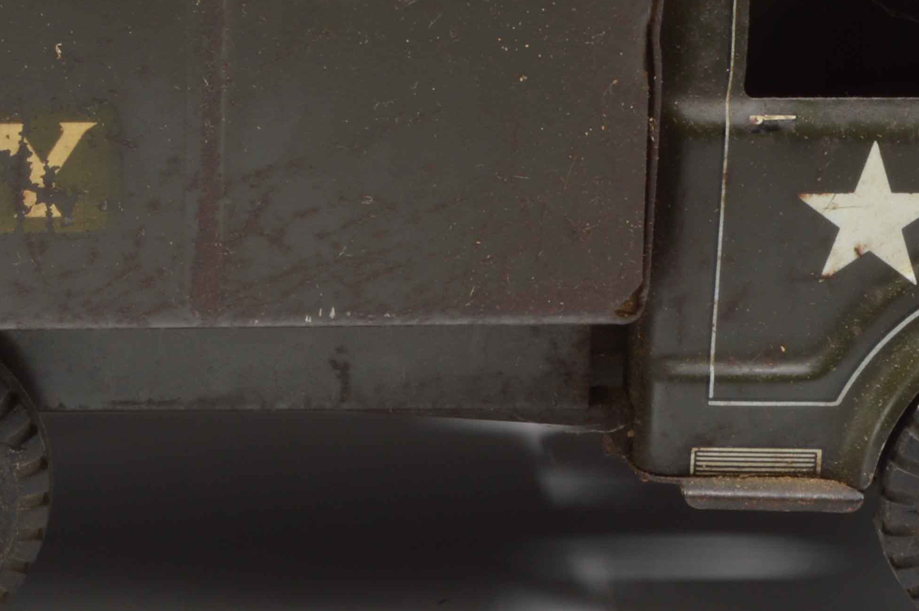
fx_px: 4692
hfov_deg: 11.1
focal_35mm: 184
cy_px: 205
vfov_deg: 7.4
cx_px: 91
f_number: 20
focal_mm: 40
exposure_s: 1/100
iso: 100
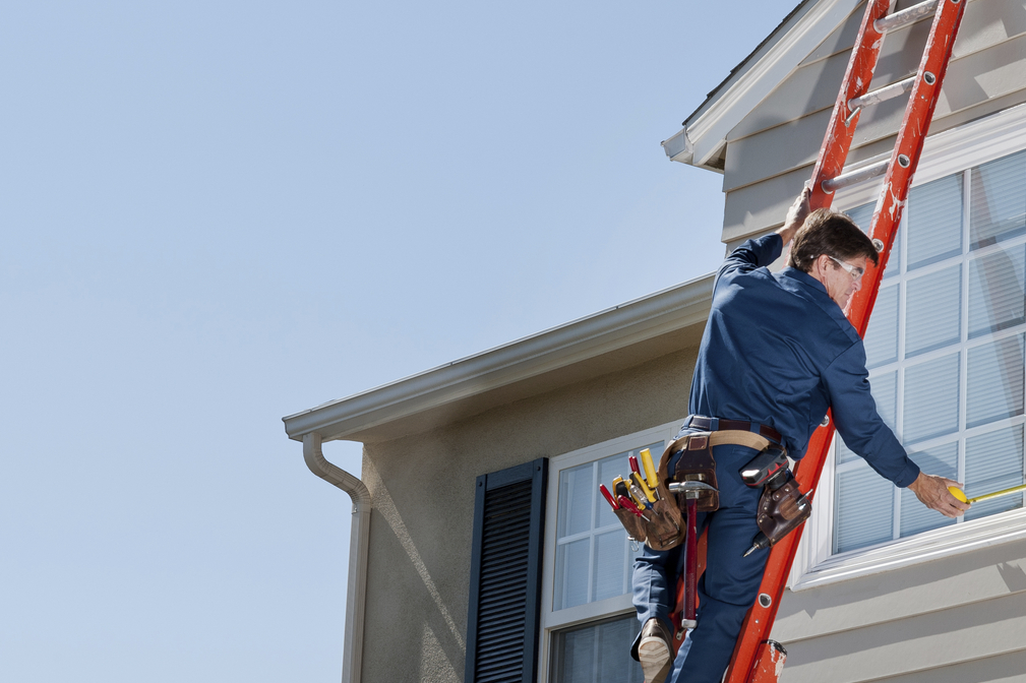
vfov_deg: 9.6
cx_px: 499
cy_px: 375
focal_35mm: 143
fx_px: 4074
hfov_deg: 14.4
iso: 200
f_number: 13
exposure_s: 1/250
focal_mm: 85
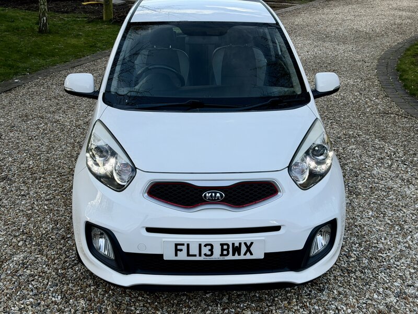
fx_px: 580
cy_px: 157
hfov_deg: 39.7
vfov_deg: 30.3
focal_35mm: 48
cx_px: 209
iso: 64
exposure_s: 1/675
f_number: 1.78
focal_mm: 6.76
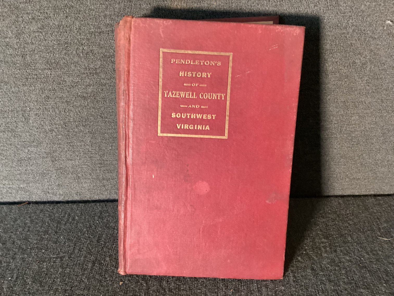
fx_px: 353
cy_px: 148
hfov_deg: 58.3
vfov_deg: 45.4
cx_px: 197
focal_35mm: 31
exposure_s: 1/40
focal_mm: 3.3
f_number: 2.4
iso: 400
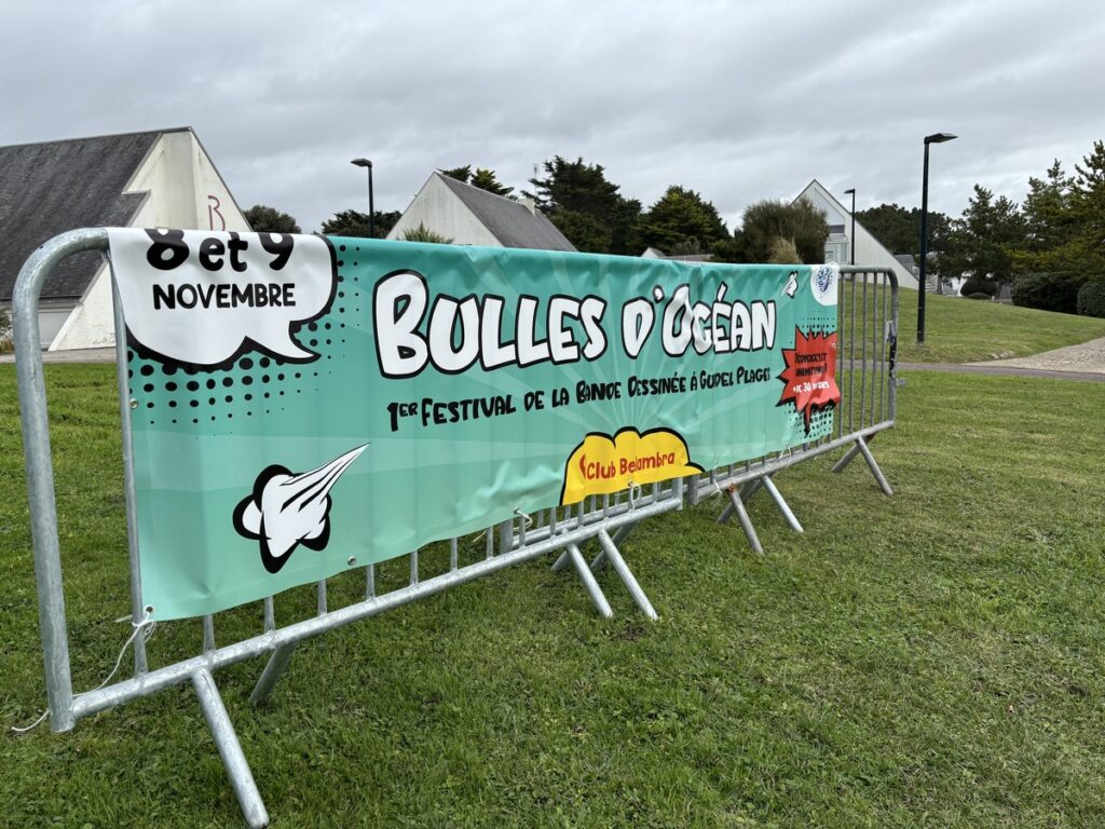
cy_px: 414
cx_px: 552
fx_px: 830
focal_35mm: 26
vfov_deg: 53.1
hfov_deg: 67.3
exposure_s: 1/1068
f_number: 1.6
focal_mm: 5.96
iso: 50
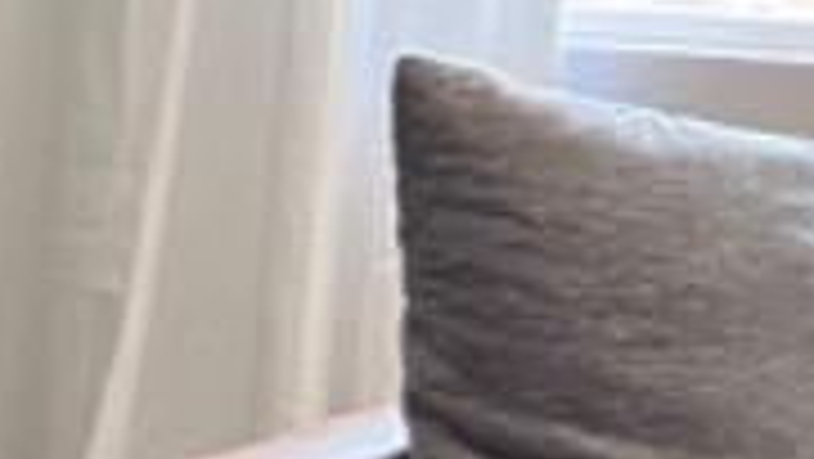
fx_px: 4859
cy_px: 302
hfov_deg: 7.3
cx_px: -2334
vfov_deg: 5.4
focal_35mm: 225
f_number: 1.5
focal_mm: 5.7
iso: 160
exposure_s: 1/60
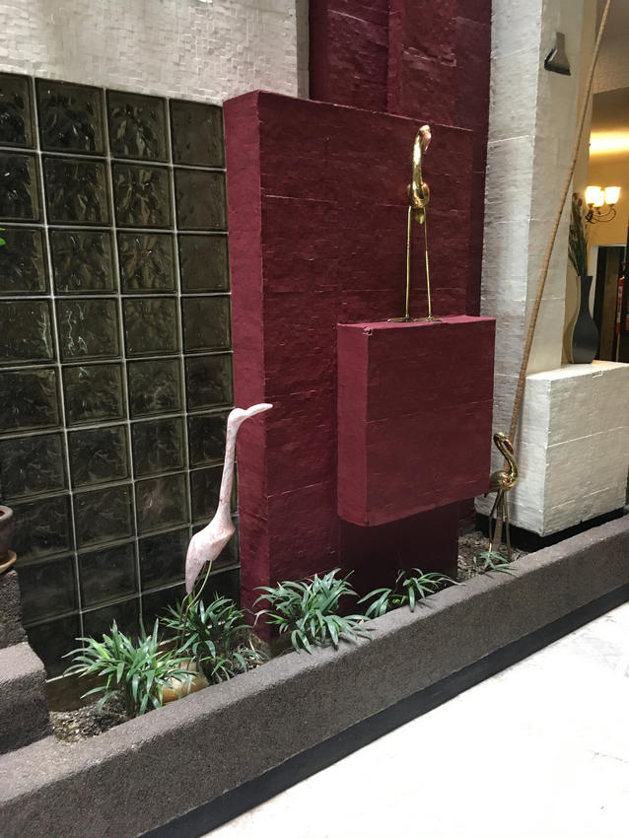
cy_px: 419
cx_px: 314
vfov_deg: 61.6
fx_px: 702
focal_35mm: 29
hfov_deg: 48.2
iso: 160
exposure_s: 1/30
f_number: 2.2
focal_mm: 4.15
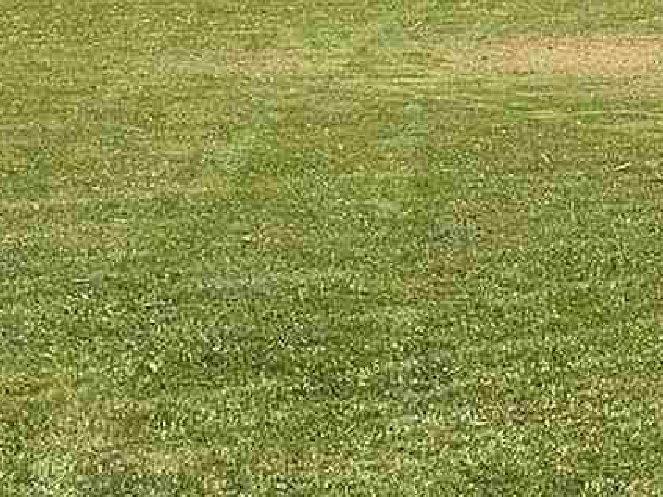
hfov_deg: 11.6
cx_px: 754
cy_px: -378
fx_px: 3198
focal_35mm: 167
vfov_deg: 8.6
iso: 10
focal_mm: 6.3
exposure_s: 1/1387
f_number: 1.7
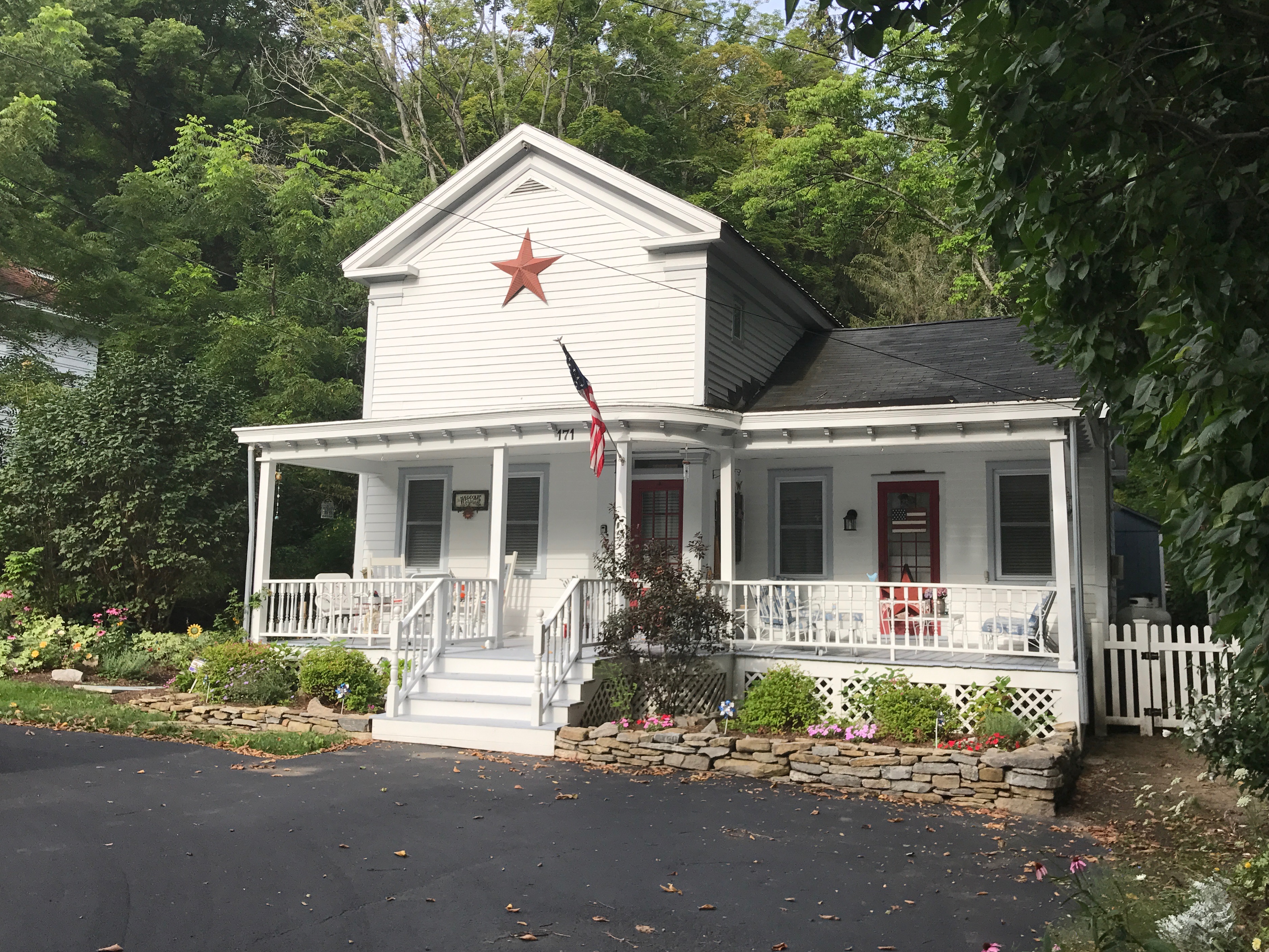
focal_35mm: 30
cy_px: 468
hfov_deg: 60.0
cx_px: 648
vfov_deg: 46.8
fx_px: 1100
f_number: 1.8
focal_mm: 3.99
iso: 20
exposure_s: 1/833
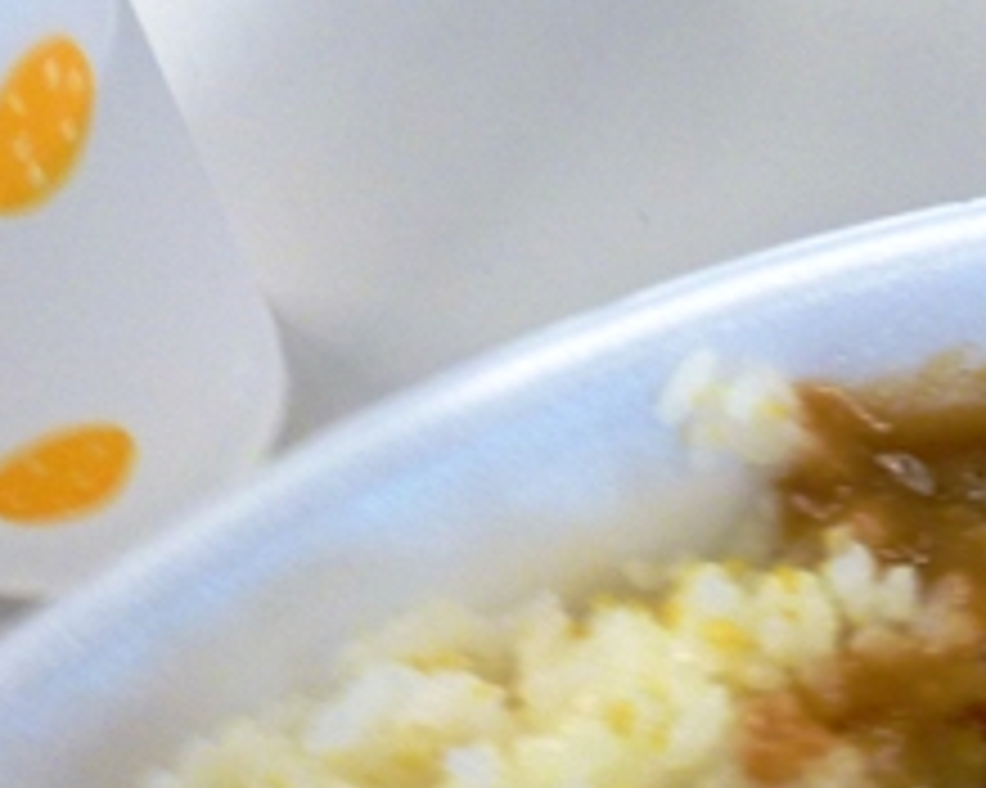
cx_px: 1099
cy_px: 209
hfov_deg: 28.4
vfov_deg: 25.1
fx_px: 1750
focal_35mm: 60
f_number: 3.3
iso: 200
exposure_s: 1/40
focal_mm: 4.3
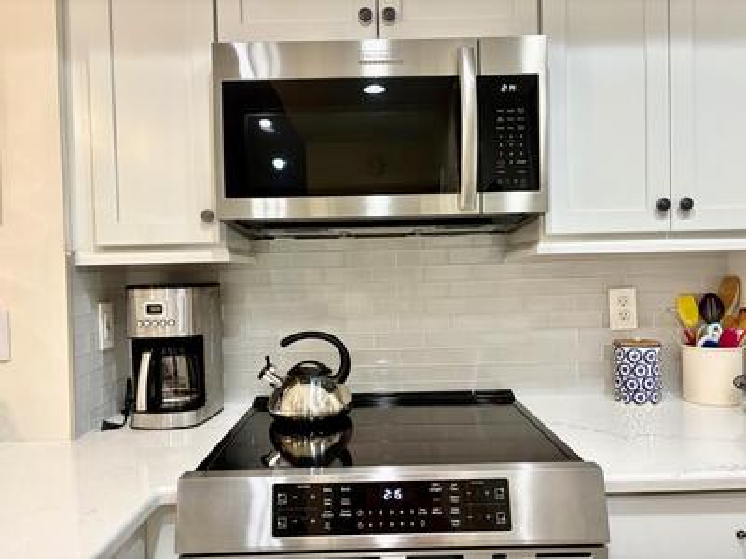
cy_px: 280
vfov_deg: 53.1
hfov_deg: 67.3
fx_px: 560
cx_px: 373
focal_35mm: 26
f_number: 1.6
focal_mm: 5.96
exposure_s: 1/60
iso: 100
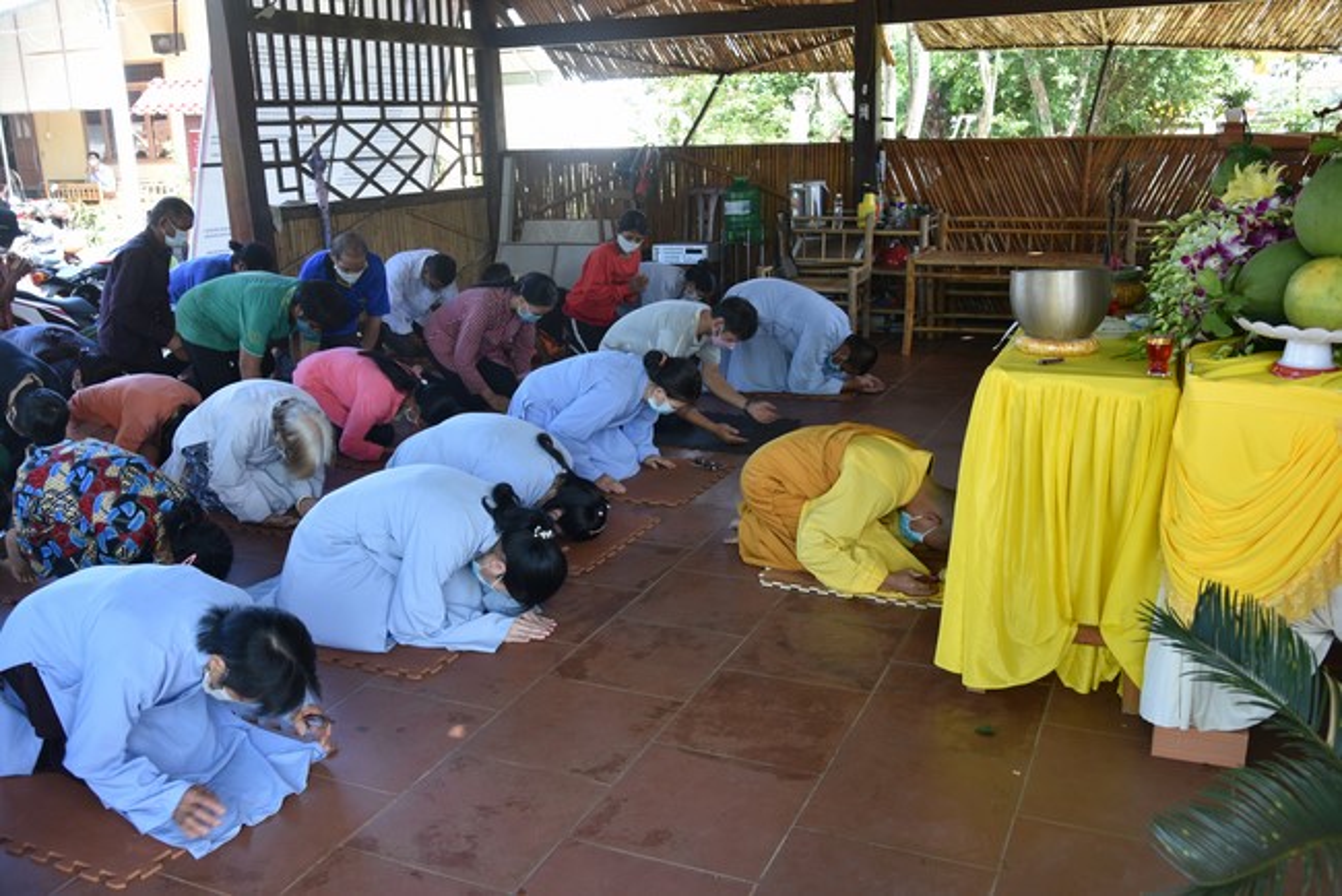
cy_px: 448
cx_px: 671
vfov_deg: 42.4
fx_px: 1156
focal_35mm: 31
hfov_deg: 60.3
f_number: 5
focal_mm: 31
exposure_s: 1/100
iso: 400
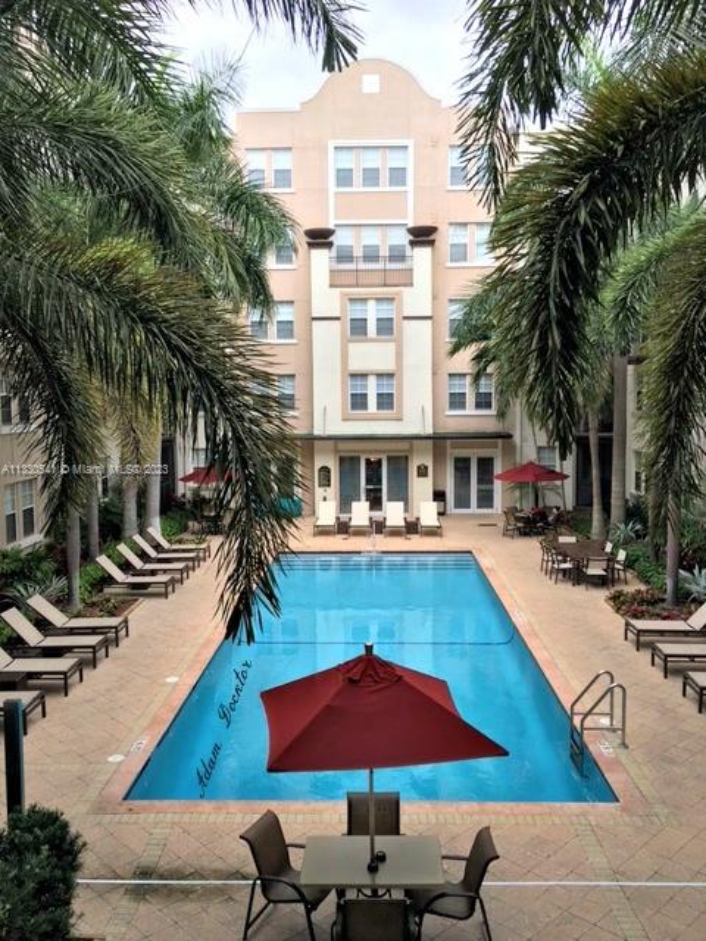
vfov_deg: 61.7
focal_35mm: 29
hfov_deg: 48.2
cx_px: 353
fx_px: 789
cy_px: 470
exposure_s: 1/184
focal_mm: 4.15
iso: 25
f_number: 2.2
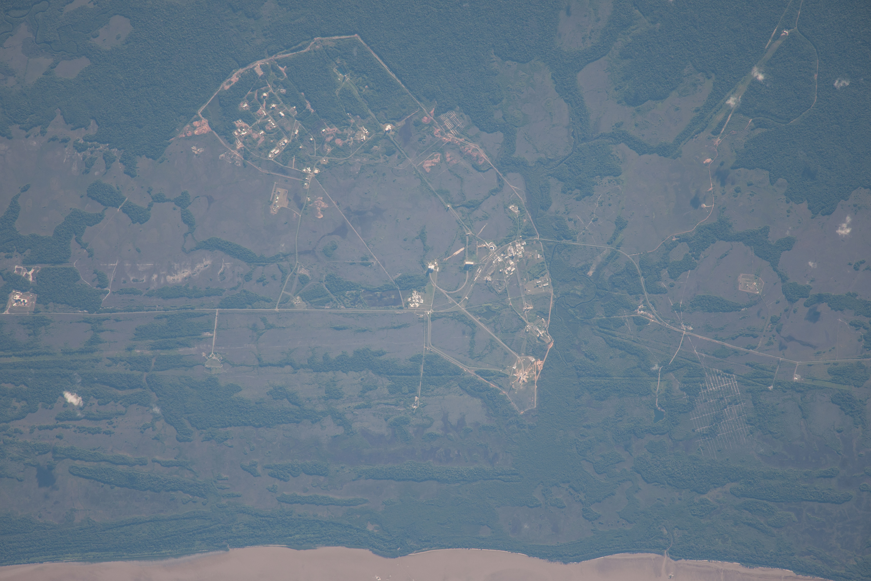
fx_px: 24193
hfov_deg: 2.1
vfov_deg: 1.4
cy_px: 290
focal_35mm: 1000
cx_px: 436
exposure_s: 1/320
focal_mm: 1000
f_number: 6.7
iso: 200
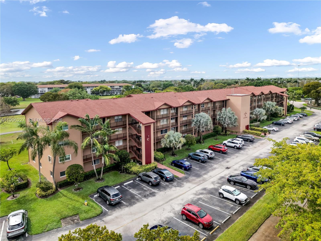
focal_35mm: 24
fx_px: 223
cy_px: 120
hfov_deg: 71.6
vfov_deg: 56.8
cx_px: 160
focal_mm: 8.67
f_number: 1.8
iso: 170
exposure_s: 1/640
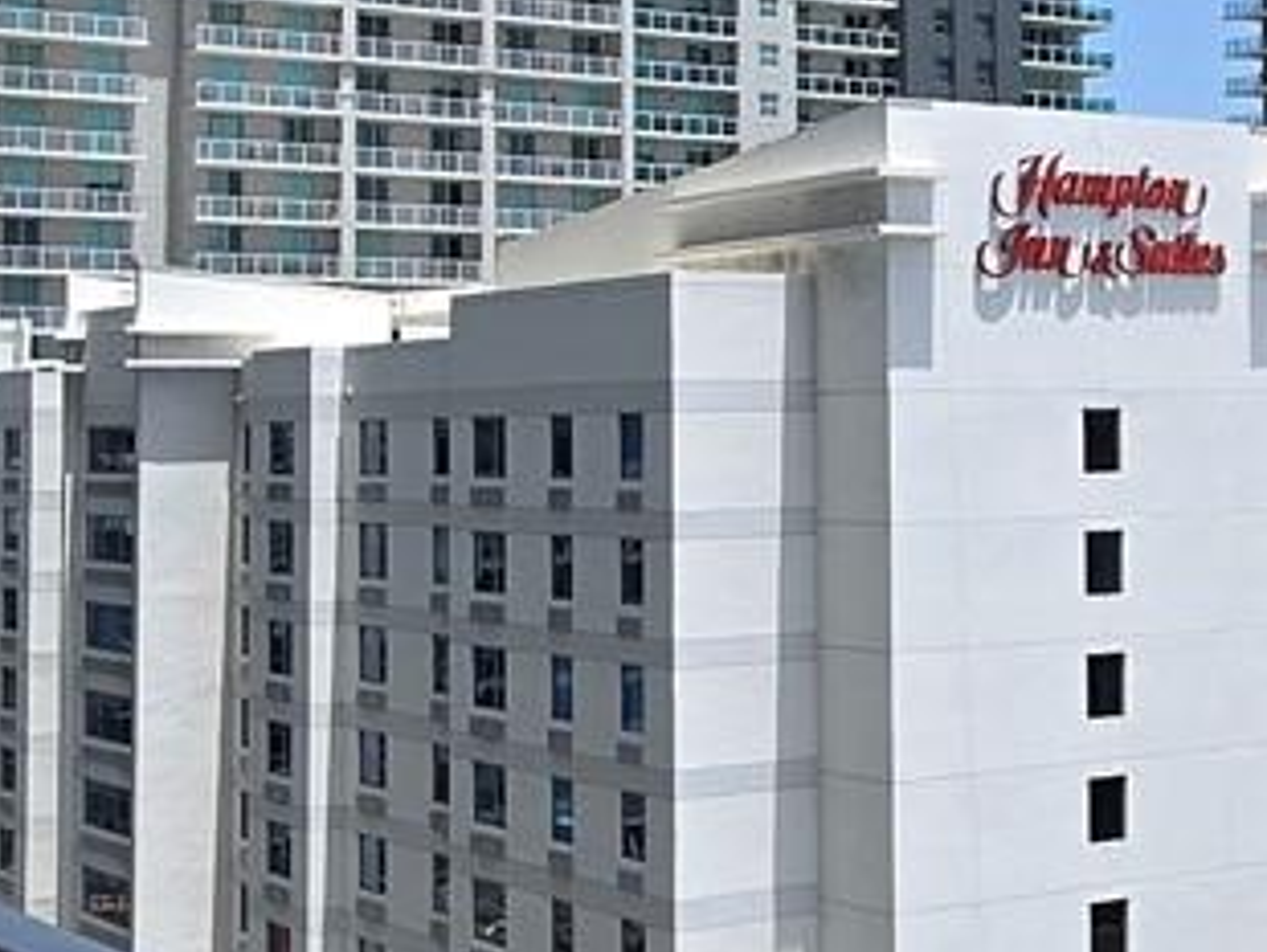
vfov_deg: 21.7
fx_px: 2454
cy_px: 208
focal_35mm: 67
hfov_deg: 28.5
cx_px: 948
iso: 50
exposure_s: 1/2204
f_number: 2.2
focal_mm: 2.2
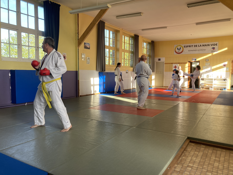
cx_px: 116
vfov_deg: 49.7
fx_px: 188
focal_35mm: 28
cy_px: 88
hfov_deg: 63.4
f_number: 1.8
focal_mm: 3.99
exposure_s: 1/121
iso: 32
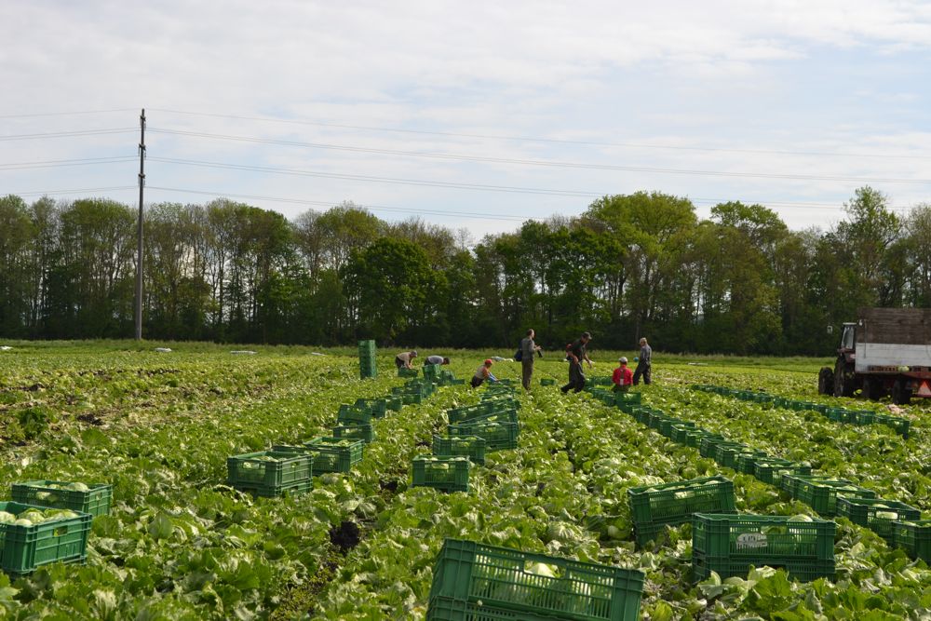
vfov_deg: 20.6
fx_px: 1707
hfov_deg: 30.5
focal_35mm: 66
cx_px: 466
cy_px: 310
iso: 100
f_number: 8
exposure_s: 1/250
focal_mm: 44
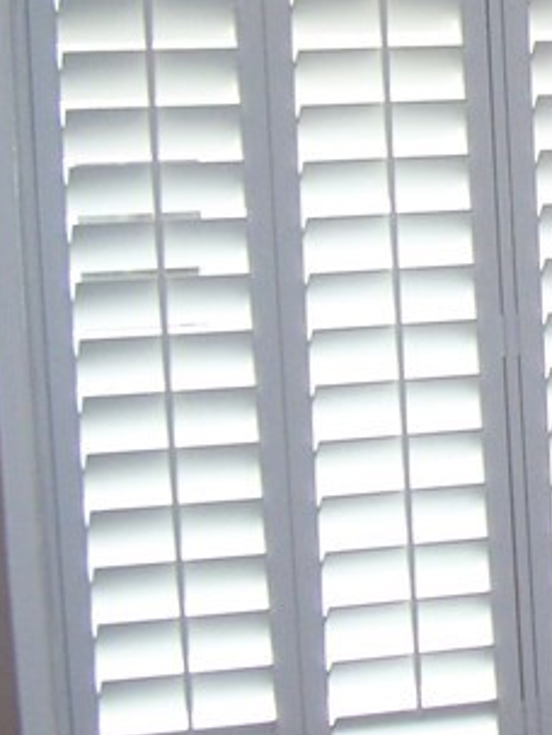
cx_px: 902
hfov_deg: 11.0
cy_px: 363
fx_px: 2722
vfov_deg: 15.4
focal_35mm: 128
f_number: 2.8
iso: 160
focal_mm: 6.3
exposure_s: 1/60
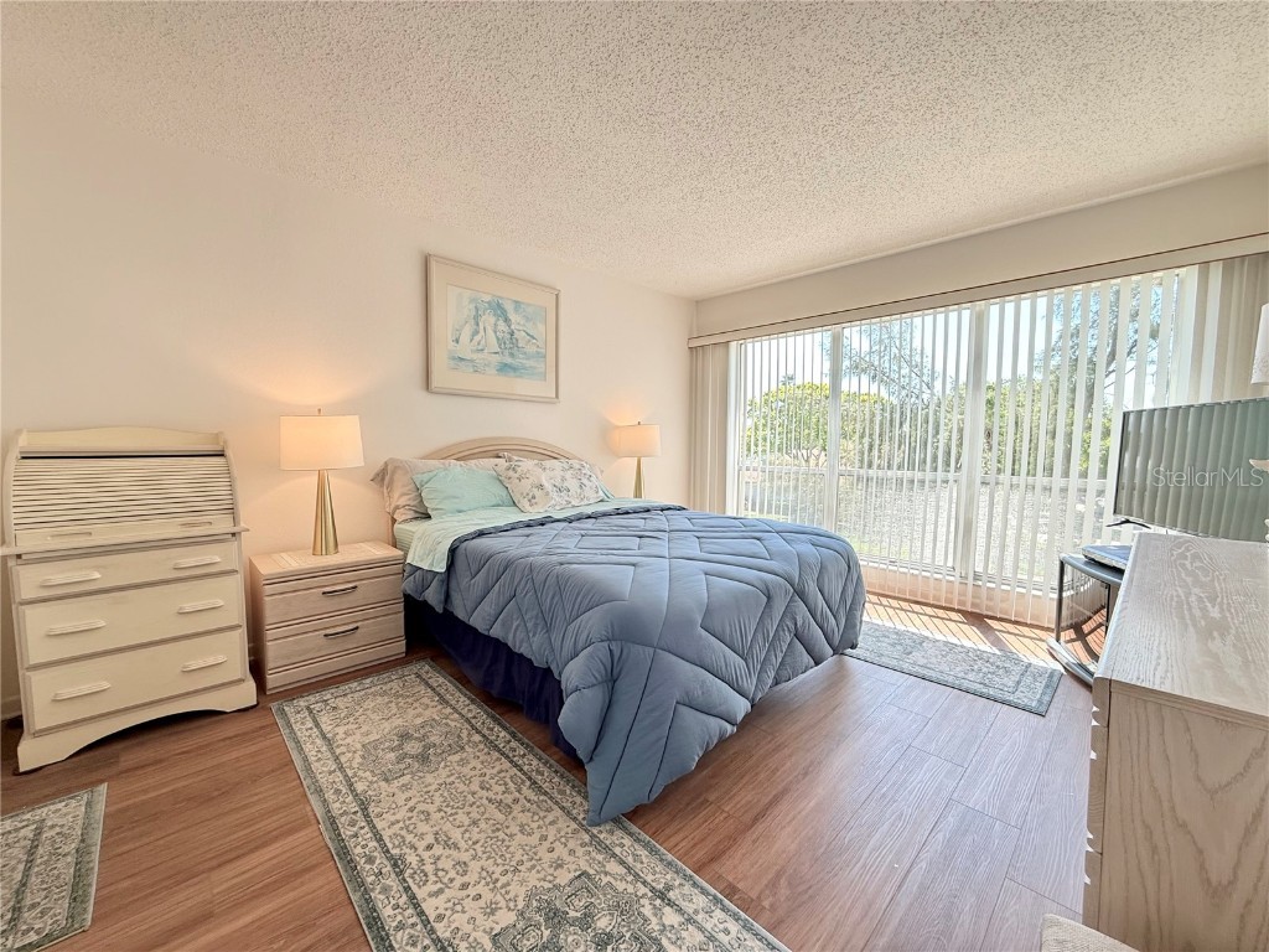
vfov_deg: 85.7
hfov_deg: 102.1
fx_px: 513
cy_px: 476
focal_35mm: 14
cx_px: 634
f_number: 2.2
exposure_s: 1/120
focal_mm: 2.22
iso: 125
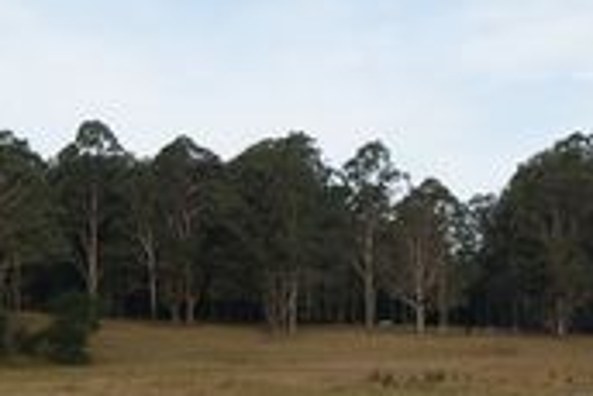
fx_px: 1352
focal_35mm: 82
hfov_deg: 24.7
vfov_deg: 16.5
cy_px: 336
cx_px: 307
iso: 100
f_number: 9
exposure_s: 1/80
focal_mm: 20
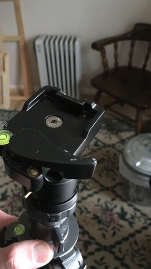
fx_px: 235
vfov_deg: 59.5
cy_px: 136
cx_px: 58
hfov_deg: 35.5
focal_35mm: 33
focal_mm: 4.15
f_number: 2.2
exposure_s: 1/15
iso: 400
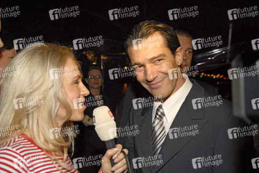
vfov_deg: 37.4
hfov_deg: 53.7
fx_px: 256
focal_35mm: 36
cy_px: 87
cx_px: 131
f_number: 3.5
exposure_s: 1/100
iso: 500
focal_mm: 23
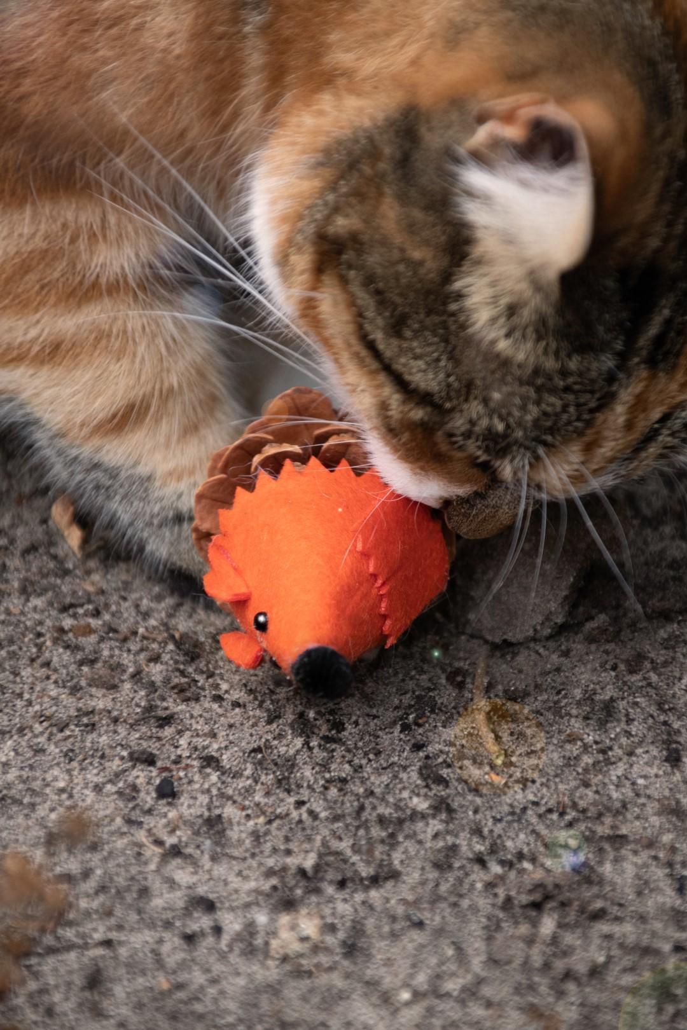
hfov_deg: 4.6
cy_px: 515
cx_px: 344
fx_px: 8587
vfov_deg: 6.9
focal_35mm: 300
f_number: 6.3
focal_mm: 200
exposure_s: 1/320
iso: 800
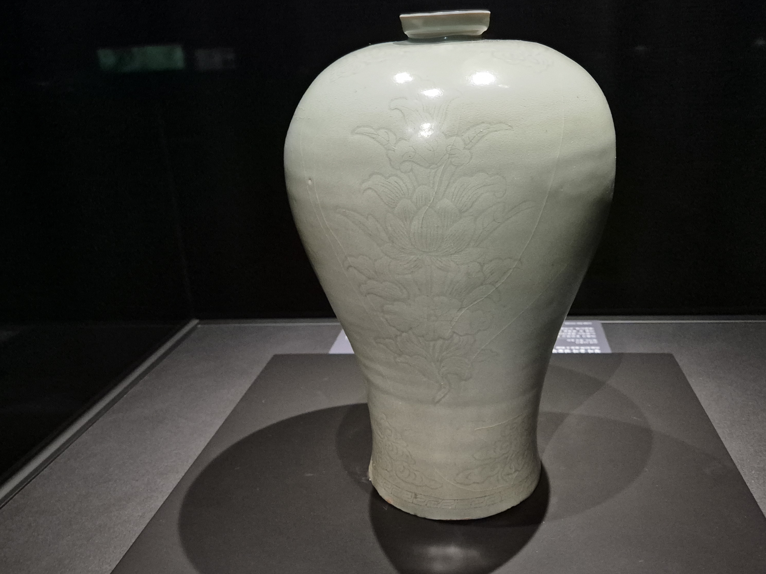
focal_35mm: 31
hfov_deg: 58.3
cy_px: 264
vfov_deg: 45.4
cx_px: 408
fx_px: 686
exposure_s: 1/60
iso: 2000
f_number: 1.8
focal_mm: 5.4
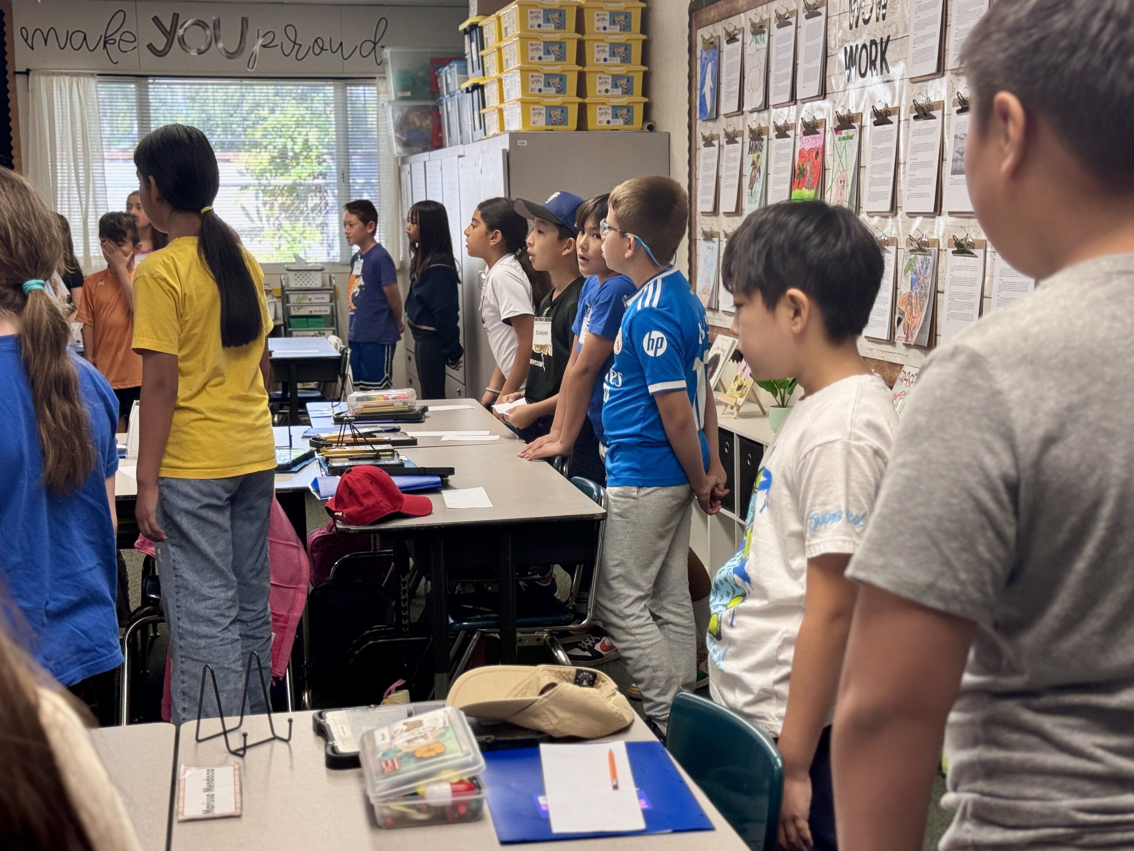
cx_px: 567
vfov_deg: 30.3
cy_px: 426
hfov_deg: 39.7
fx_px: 1572
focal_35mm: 48
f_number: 1.78
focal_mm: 6.76
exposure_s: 1/120
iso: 64
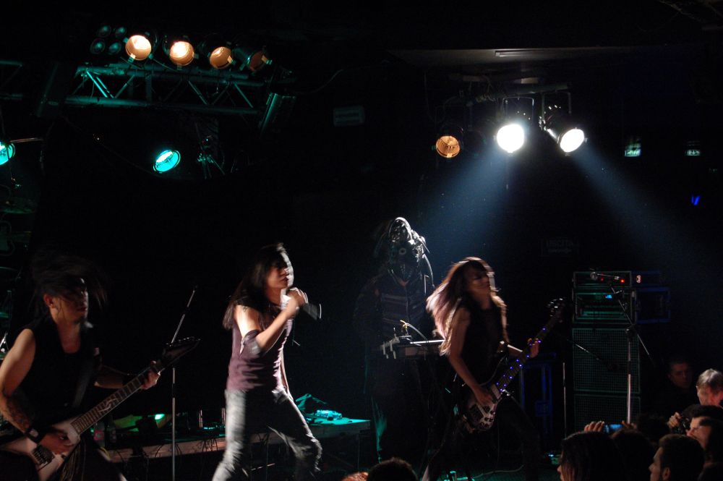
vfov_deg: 16.5
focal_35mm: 82
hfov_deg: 24.6
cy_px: 240
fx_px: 1655
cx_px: 362
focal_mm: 55
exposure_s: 1/25
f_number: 5.6
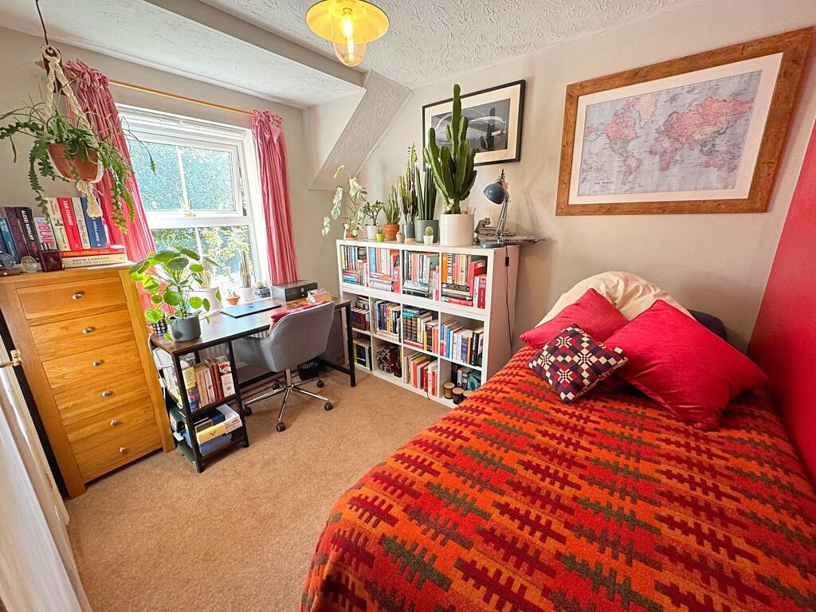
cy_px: 306
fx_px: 330
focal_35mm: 14
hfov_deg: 102.1
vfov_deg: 85.7
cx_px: 408
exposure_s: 1/99
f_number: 2.2
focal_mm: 2.22
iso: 200
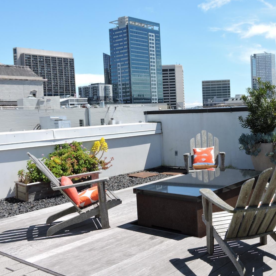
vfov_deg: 40.0
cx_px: 187
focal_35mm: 42
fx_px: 379
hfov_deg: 39.5
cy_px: 140
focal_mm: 6.3
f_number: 3.8
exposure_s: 1/800
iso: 100
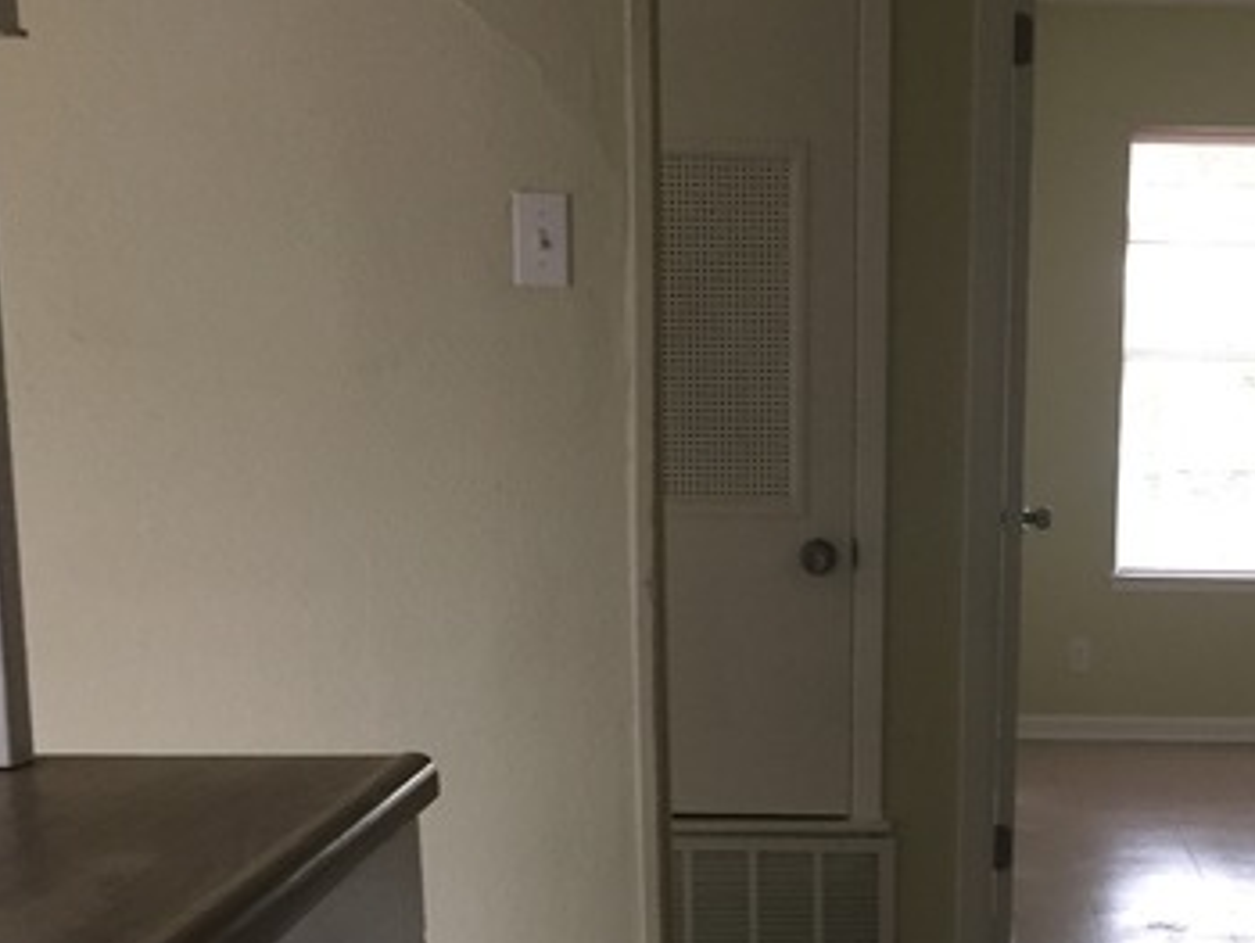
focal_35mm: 53
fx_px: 1923
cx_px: 939
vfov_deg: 26.9
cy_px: 796
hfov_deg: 35.4
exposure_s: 1/30
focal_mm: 4.15
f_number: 2.2
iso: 160
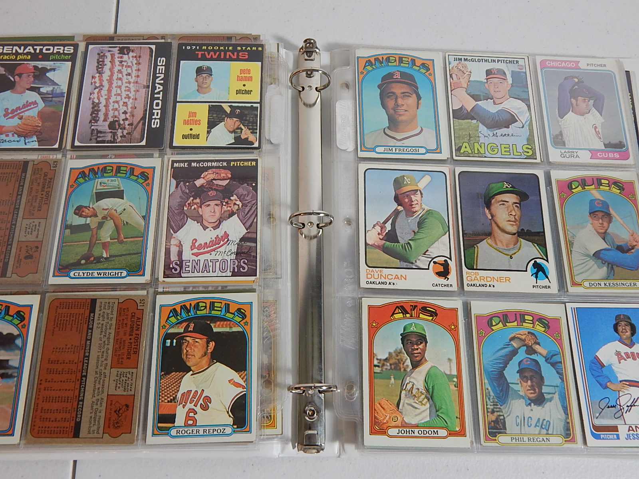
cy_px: 240
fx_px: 572
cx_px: 320
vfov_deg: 45.4
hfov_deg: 58.4
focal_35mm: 31
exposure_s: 1/30
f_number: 3.2
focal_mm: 5.6
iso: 180
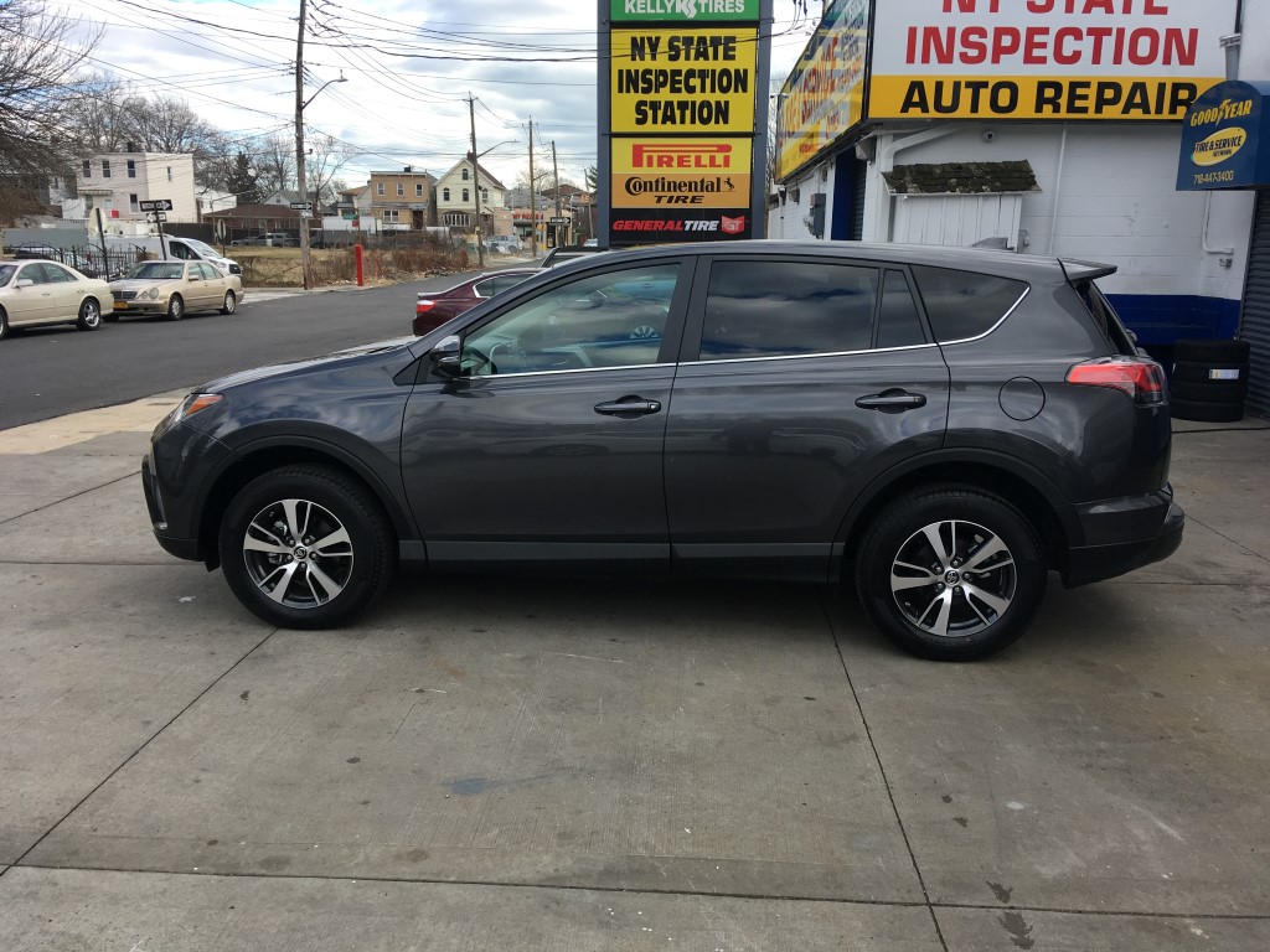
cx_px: 635
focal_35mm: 29
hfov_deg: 61.7
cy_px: 476
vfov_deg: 48.2
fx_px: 1064
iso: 25
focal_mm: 4.15
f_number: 2.2
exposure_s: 1/370
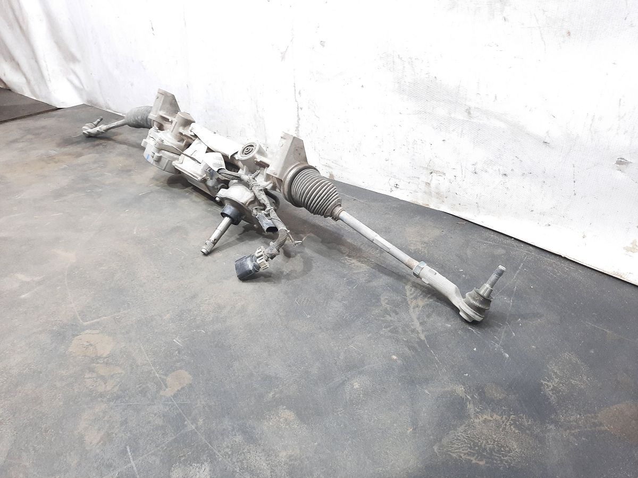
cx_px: 319
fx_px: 461
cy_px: 239
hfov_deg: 69.4
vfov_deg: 54.9
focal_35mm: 25
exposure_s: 1/33
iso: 320
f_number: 2
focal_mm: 4.6
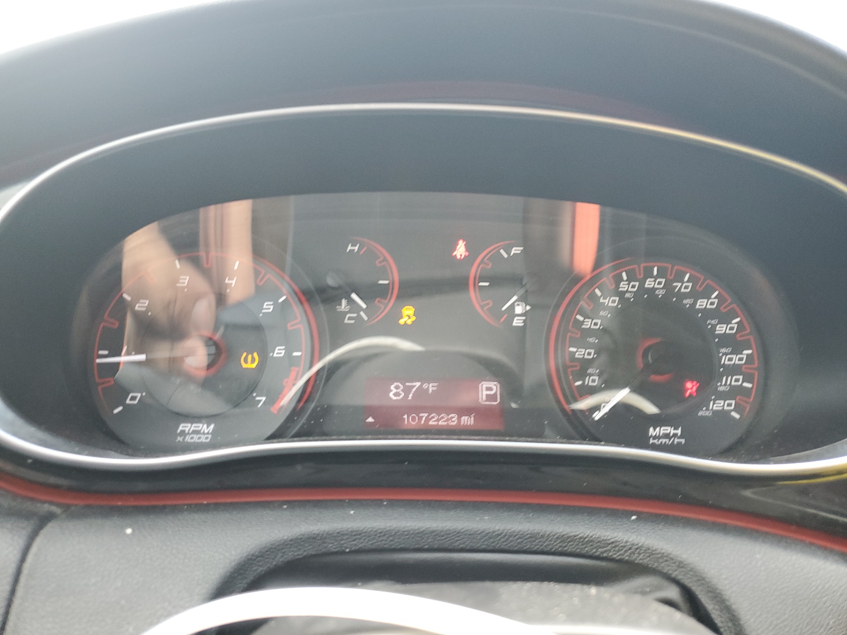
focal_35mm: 26
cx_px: 424
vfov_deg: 53.1
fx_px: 636
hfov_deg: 67.3
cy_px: 318
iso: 92
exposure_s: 1/60.2
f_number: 1.5
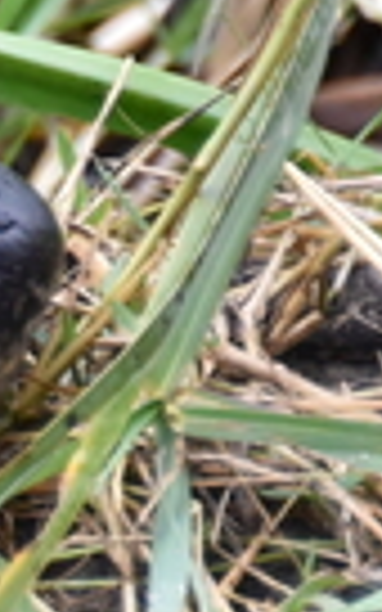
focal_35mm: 2887
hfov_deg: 0.5
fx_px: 48089
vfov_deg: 0.7
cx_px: -715
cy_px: 990
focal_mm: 300
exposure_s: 1/640
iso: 1600
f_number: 5.6
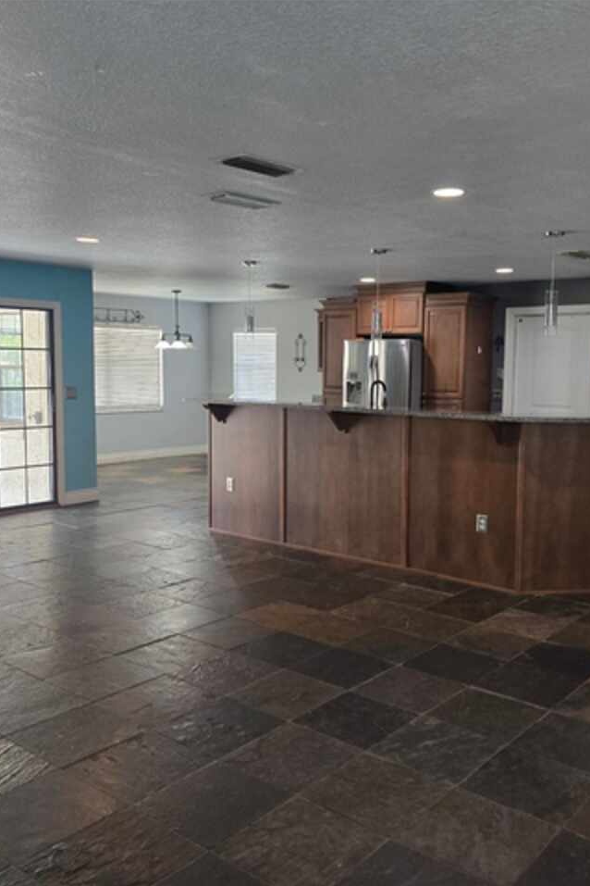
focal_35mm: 32
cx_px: 349
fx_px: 787
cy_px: 443
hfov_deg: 41.0
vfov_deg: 58.7
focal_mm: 6.3
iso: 320
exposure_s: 1/120
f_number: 1.7
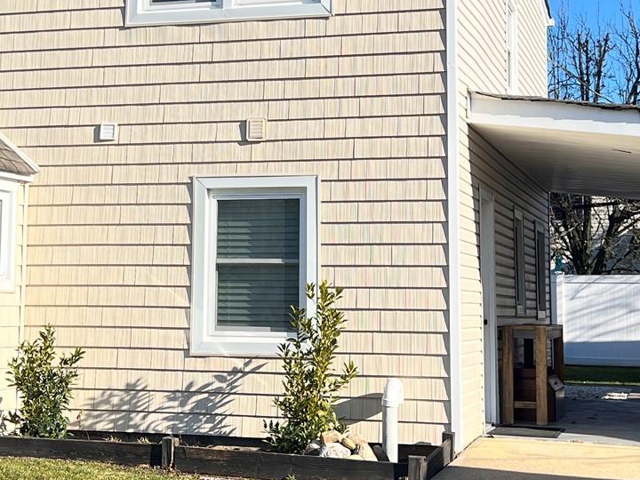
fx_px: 1368
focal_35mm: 74
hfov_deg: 26.2
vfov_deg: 19.8
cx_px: 234
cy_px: 144
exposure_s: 1/2762
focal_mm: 5.7
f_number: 1.5
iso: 50
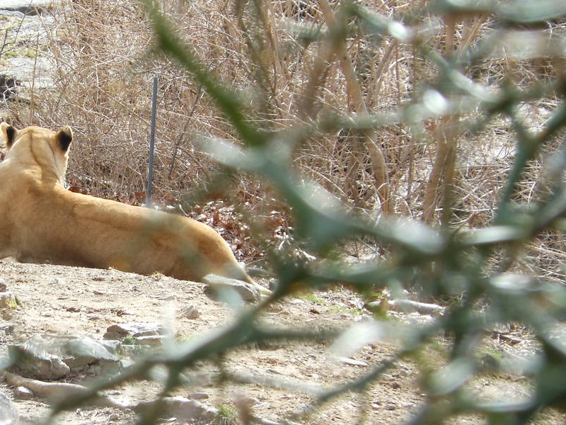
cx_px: 100
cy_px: 168
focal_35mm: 332
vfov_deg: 4.5
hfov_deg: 6.0
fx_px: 5428
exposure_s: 1/80
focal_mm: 29.8
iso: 80
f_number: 5.5
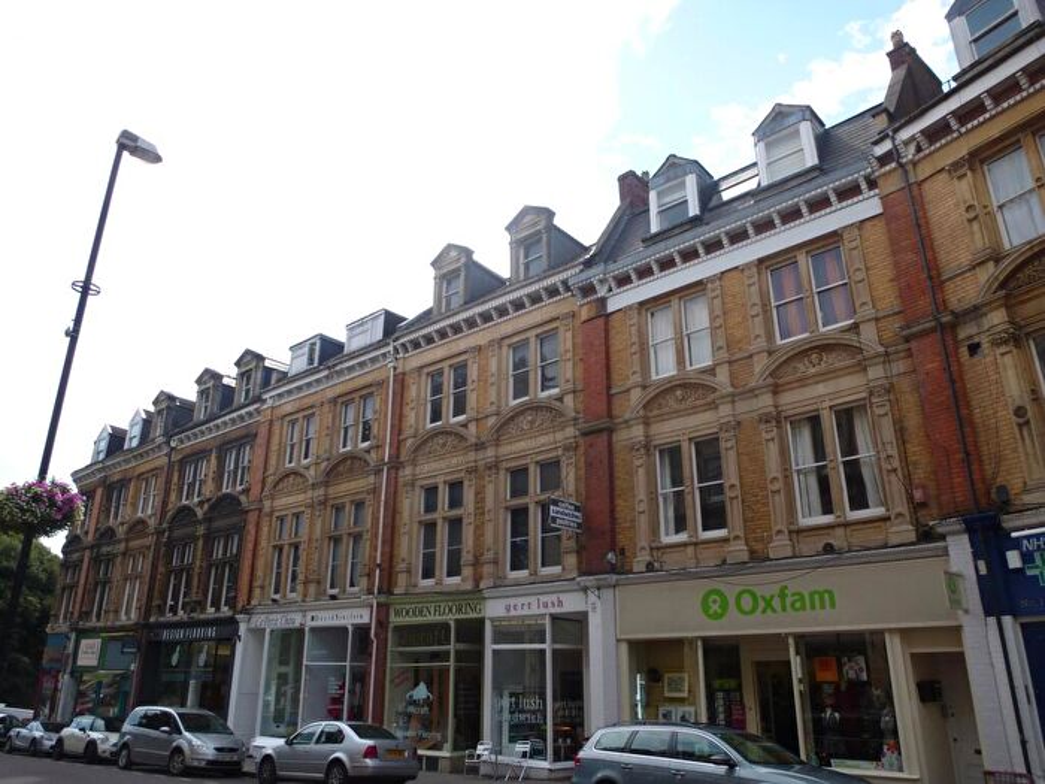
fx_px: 725
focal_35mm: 24
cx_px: 522
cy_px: 392
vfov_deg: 56.8
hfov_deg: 71.6
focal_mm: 4.3
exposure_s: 1/1000
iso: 100
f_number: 3.3
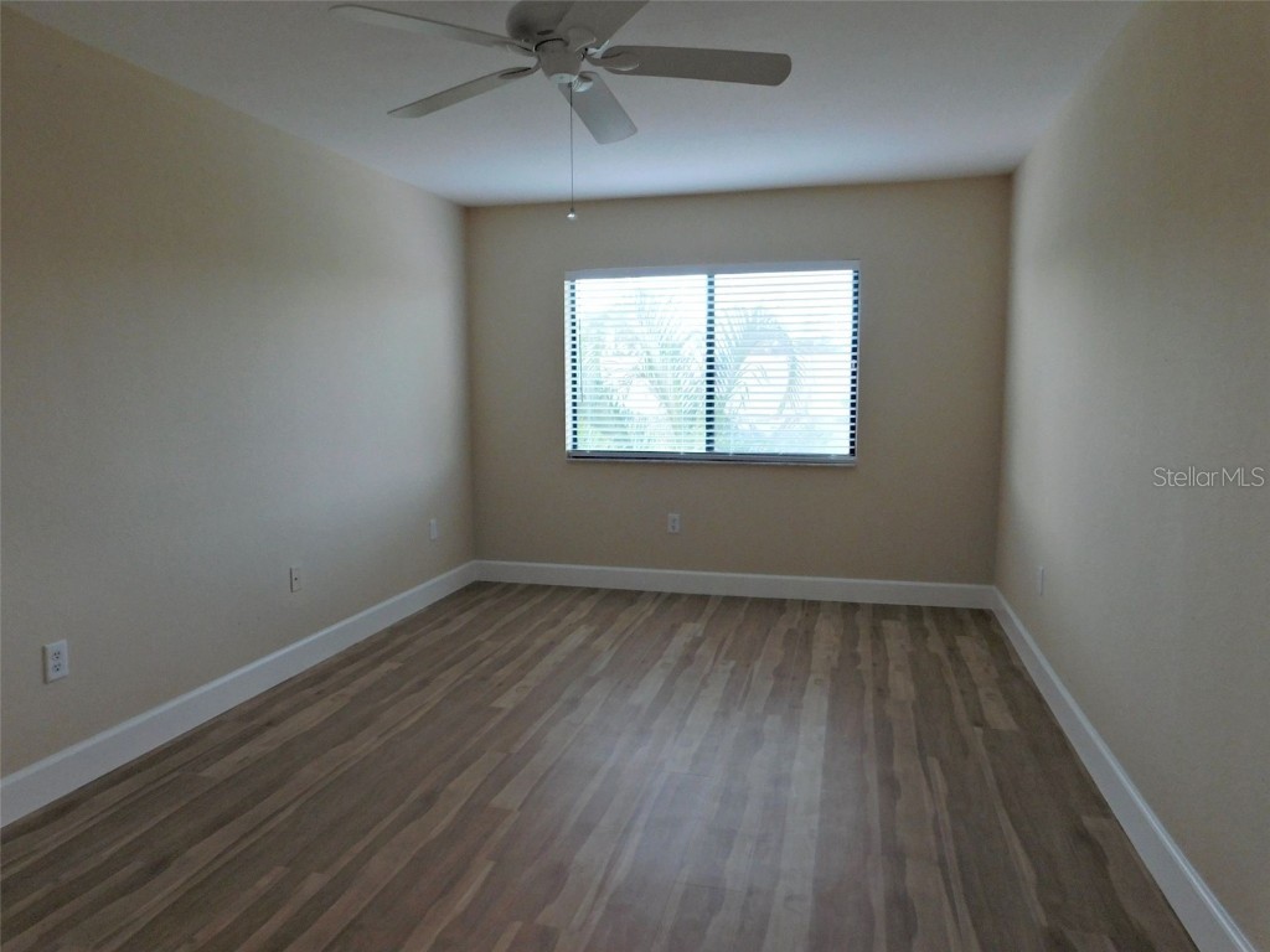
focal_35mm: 23
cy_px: 476
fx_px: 844
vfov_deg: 58.9
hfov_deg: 73.9
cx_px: 635
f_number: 3
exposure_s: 1/40
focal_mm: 4
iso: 125
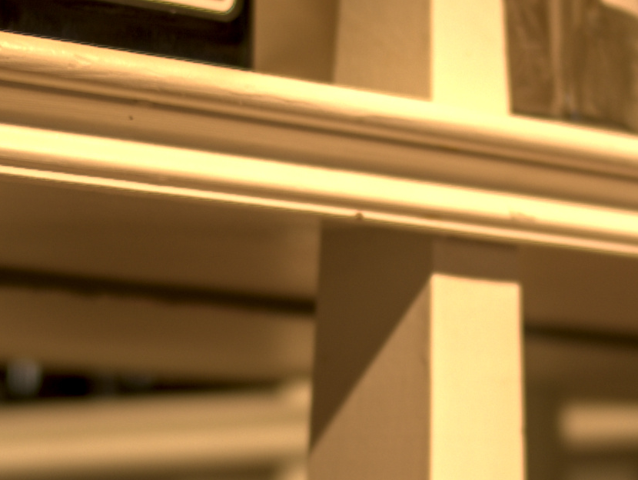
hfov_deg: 8.9
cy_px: 512
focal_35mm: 222
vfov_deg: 6.7
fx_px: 4095
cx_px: 253
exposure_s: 1/40
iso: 200
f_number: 1.7
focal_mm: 20
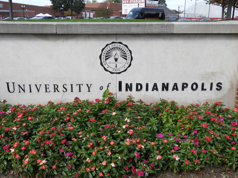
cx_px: 119
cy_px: 89
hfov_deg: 52.6
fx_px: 241
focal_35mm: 35
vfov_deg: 40.7
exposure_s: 1/640
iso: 100
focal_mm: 6.3
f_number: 3.8
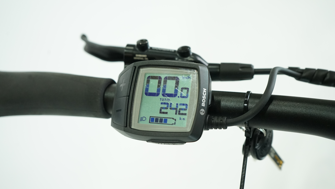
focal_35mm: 42
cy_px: 105
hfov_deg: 48.4
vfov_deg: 28.3
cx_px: 167
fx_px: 373
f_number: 5.6
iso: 2500
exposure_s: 1/200
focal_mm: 40
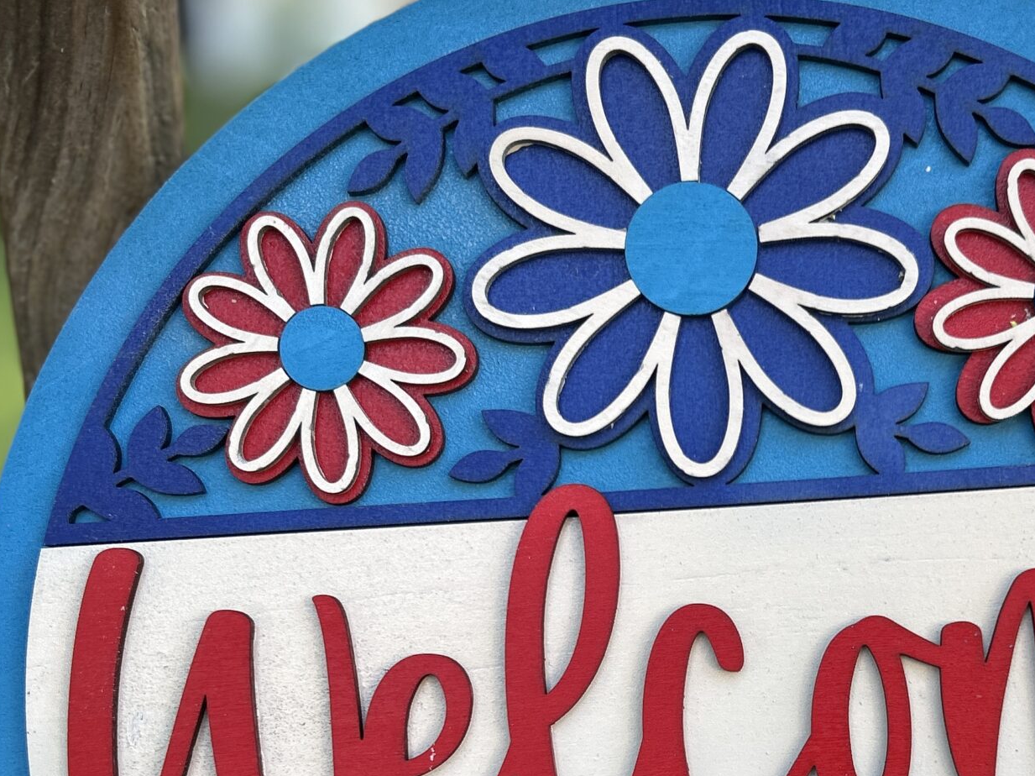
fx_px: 1614
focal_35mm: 54
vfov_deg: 26.4
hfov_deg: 35.0
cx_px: 744
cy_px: 658
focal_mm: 5.7
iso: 40
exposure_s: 1/233
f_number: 1.5
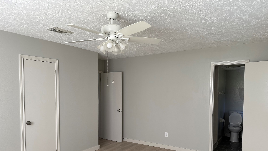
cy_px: 98
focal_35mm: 27
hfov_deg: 69.8
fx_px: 192
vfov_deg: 42.4
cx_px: 132
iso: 80
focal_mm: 6.76
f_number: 1.78
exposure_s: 1/121
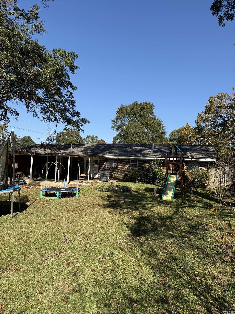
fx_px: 217
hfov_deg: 56.8
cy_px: 157
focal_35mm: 24
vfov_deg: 71.6
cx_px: 118
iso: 80
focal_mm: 6.76
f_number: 1.78
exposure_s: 1/3279
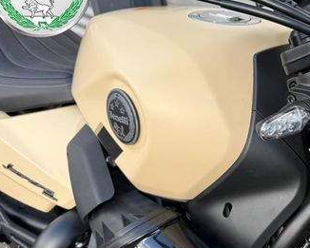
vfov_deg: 32.6
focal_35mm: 46
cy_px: 160
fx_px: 422
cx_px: 294
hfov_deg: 37.0
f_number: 1.78
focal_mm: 6.76
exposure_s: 1/315
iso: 80
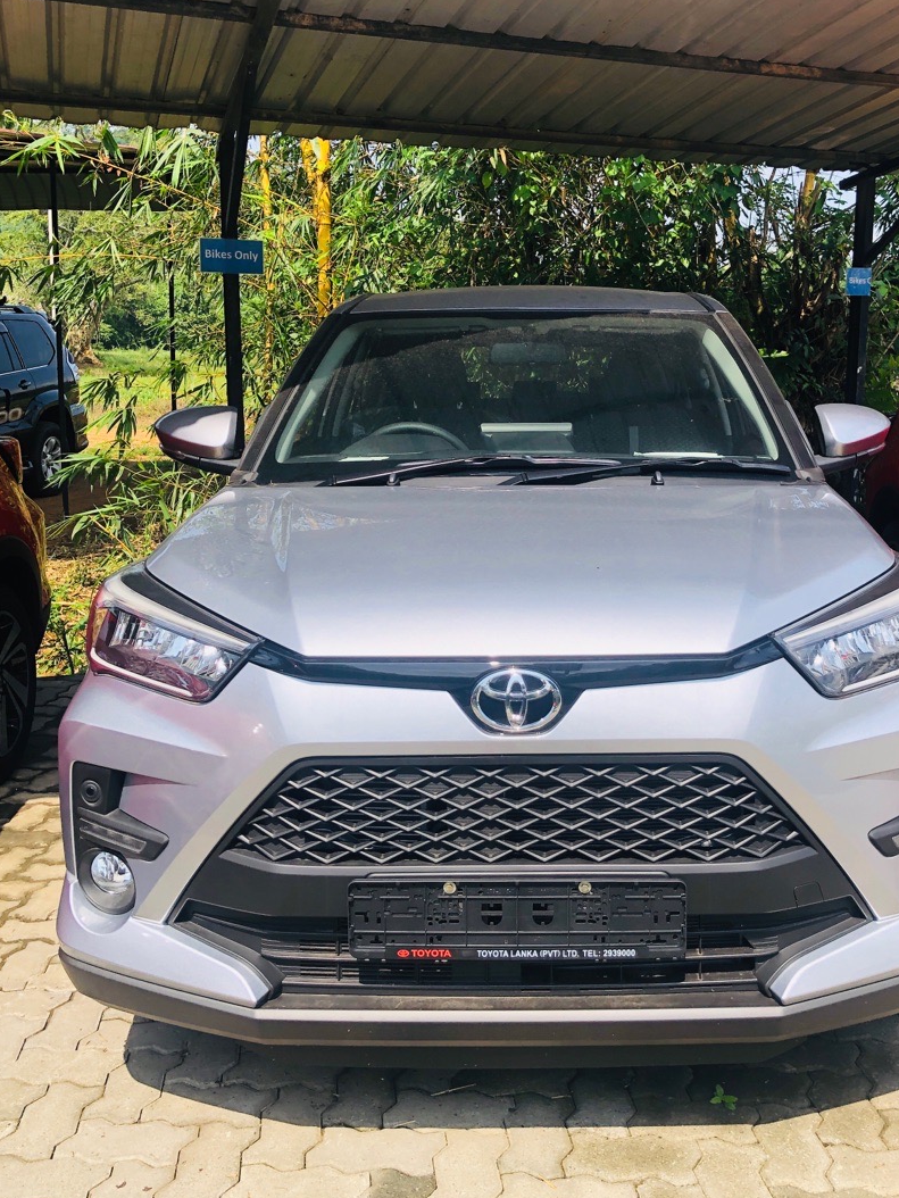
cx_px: 539
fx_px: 1177
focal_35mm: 34
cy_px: 514
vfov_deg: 53.8
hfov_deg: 41.6
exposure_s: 1/1143
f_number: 1.8
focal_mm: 4
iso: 20
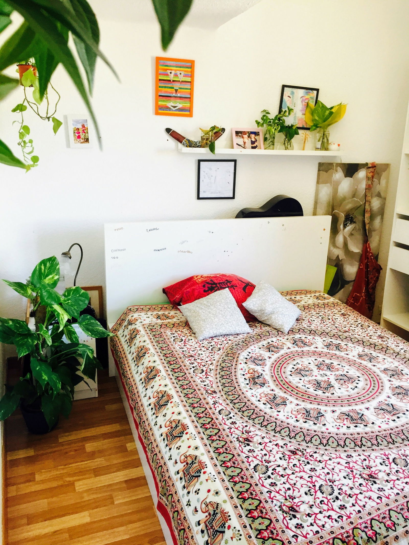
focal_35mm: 29
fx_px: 457
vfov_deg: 61.7
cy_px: 272
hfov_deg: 48.2
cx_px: 204
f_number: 2.2
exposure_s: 1/33
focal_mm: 4.15
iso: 100
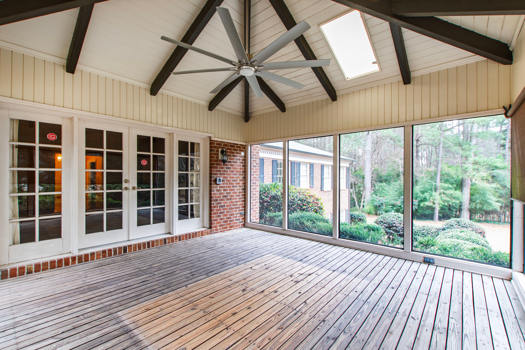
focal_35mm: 15
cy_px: 175
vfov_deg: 77.3
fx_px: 219
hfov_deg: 100.4
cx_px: 262
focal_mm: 10
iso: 200
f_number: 8
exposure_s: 1/4
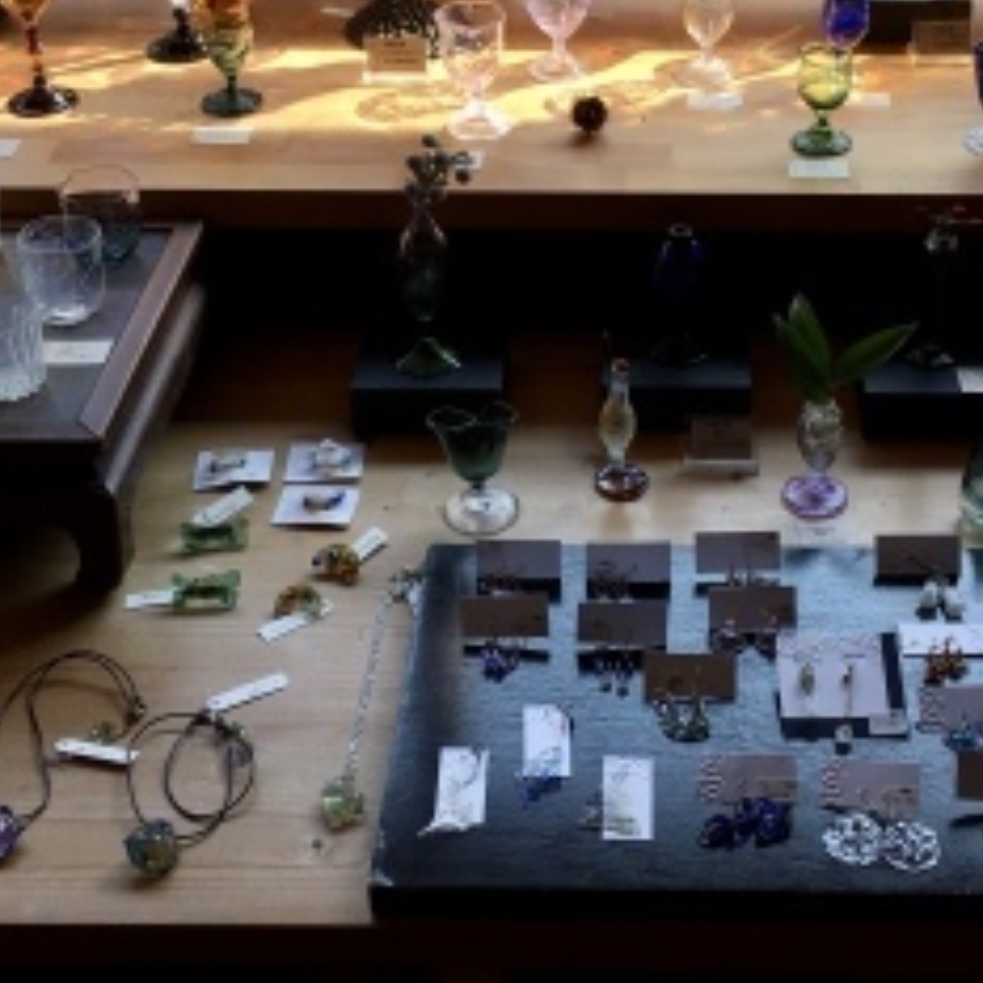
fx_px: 1767
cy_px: 251
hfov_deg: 30.9
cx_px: 624
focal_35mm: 55
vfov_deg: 30.6
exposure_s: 1/178
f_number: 2.2
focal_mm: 4.15
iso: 25
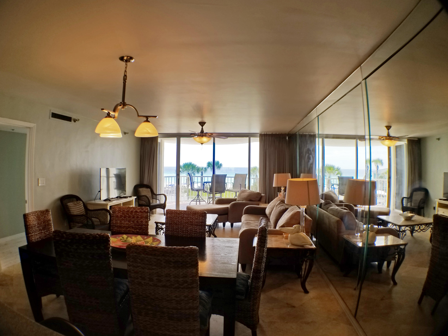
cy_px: 168
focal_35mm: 26
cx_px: 224
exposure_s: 1/562
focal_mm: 4.25
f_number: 1.7
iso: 50
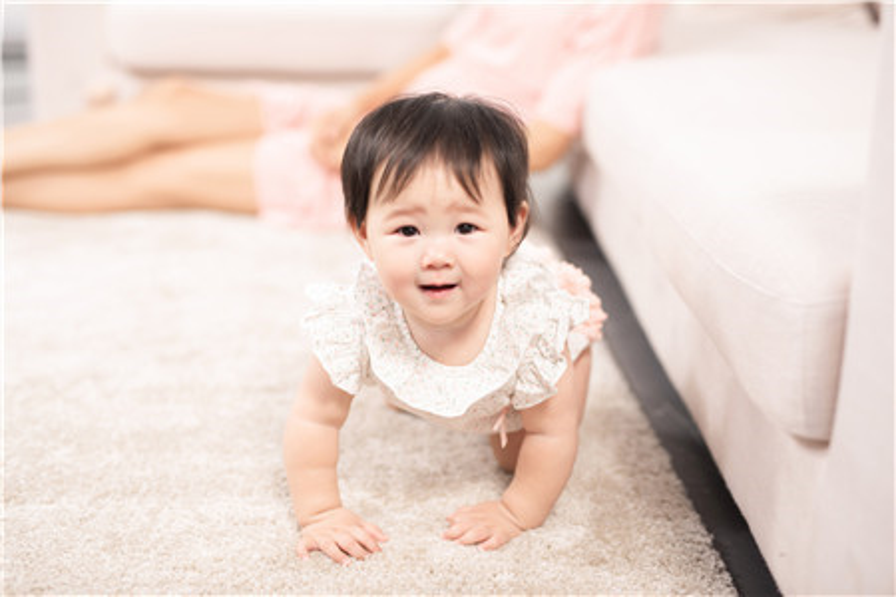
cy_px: 298
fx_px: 1244
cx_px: 448
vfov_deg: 27.0
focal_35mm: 50
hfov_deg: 39.6
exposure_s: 1/400
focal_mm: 50
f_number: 2
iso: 100
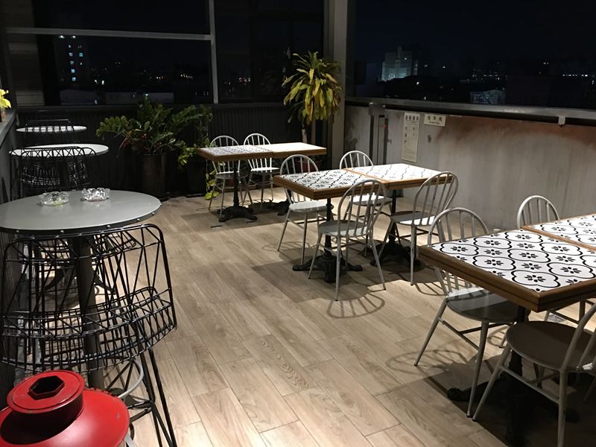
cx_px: 298
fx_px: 499
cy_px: 224
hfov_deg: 61.7
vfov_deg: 48.2
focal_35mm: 29
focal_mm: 4.15
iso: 64
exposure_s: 1/4
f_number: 2.2
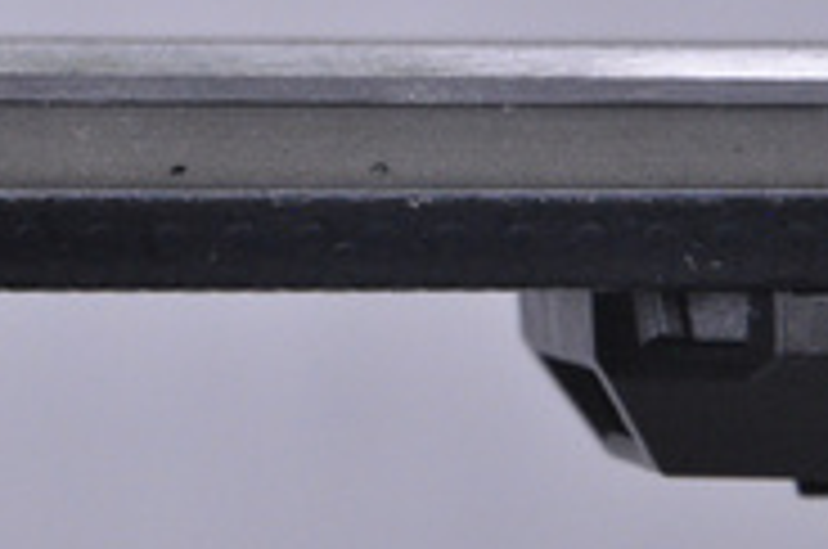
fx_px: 8845
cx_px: 216
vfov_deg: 3.6
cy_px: -25
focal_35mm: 385
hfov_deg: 5.4
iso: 3200
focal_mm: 105
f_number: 9.5
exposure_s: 1/125
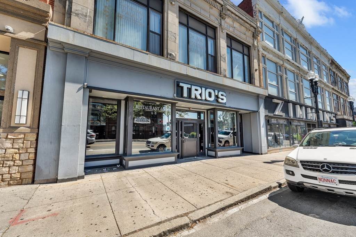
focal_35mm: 14
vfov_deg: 81.2
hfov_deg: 104.2
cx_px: 178
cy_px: 118
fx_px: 138
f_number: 8
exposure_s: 1/60
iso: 50
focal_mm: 14
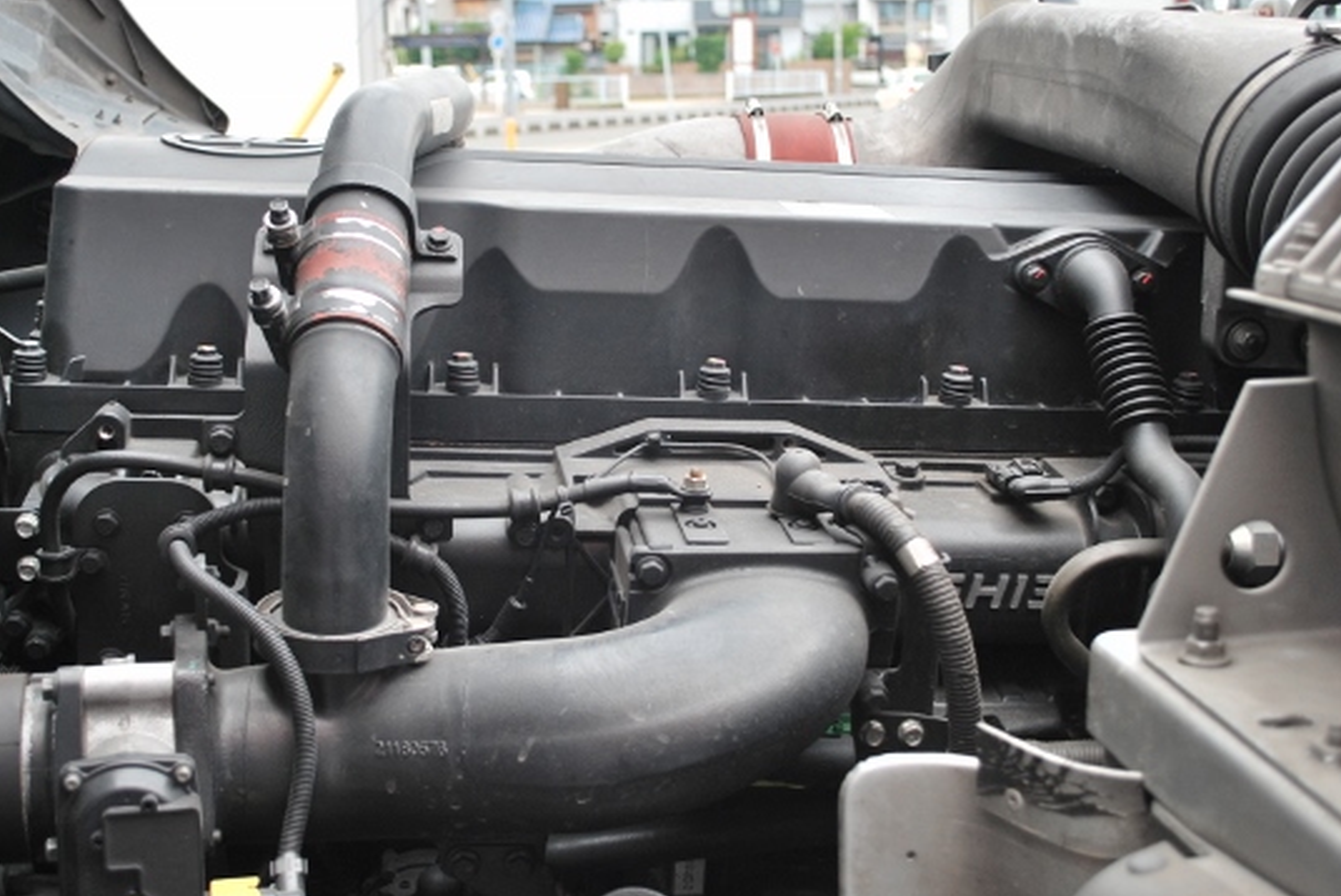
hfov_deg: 45.3
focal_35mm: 43
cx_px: 598
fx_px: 1603
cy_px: 408
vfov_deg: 31.2
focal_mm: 24
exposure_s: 1/160
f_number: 4.2
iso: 200
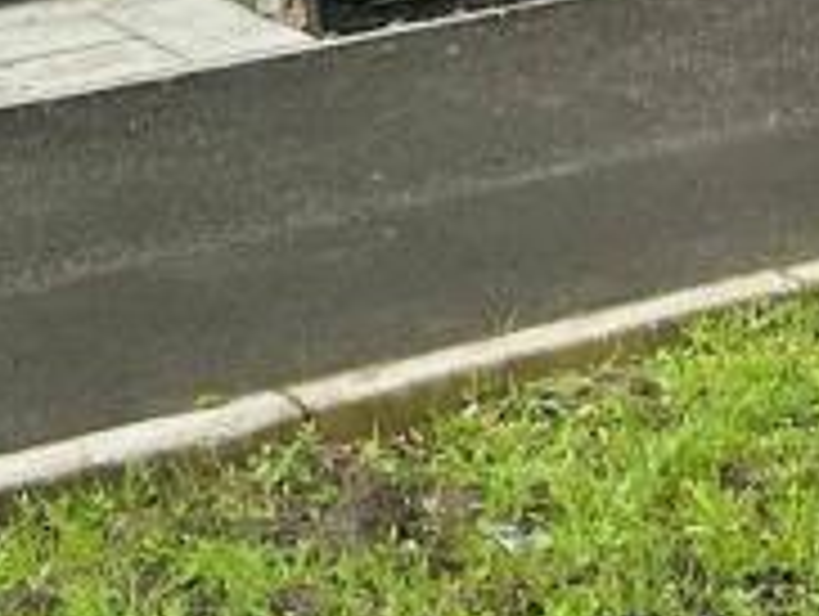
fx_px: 3459
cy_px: -1007
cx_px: 410
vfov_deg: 8.9
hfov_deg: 13.5
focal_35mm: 146
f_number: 1.5
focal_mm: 5.7
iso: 50
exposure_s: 1/1412
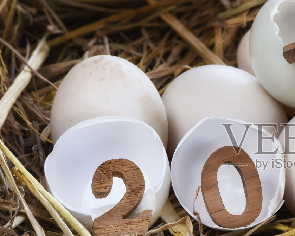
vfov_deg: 8.2
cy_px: 148
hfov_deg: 10.2
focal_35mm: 188
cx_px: 280
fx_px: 1641
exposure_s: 1/3
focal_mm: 105
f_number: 16
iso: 200
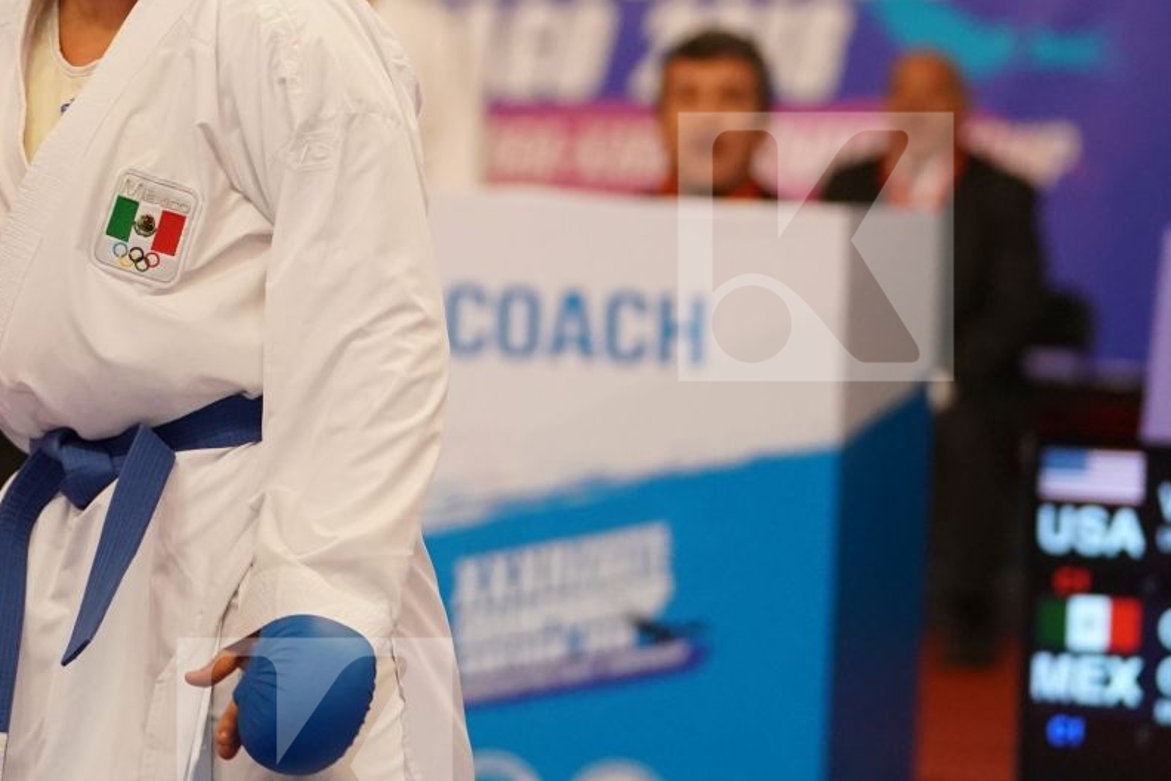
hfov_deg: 7.5
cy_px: 247
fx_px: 8944
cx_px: 315
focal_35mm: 275
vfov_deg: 5.0
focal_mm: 121
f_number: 2.8
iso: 3200
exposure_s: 1/1000
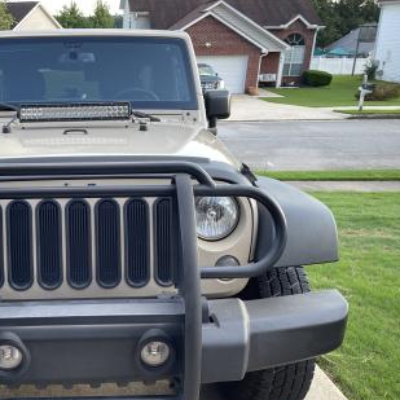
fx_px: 471
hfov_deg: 44.1
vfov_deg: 46.0
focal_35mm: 36
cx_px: 88
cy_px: 221
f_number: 1.6
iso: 80
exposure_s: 1/121
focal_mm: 5.1
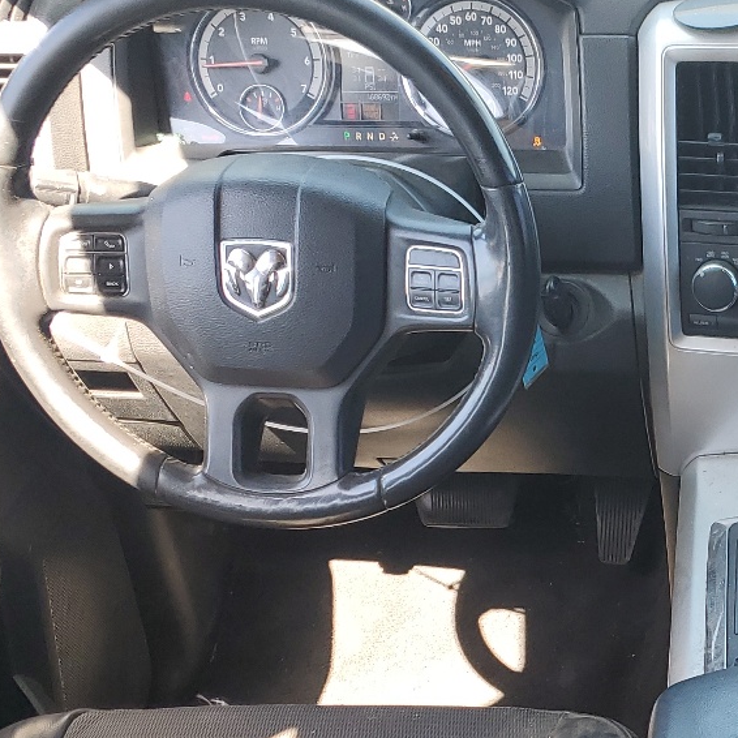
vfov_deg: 25.9
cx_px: 786
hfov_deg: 24.9
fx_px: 1568
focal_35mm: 65
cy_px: 610
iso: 50
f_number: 1.5
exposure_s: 1/132
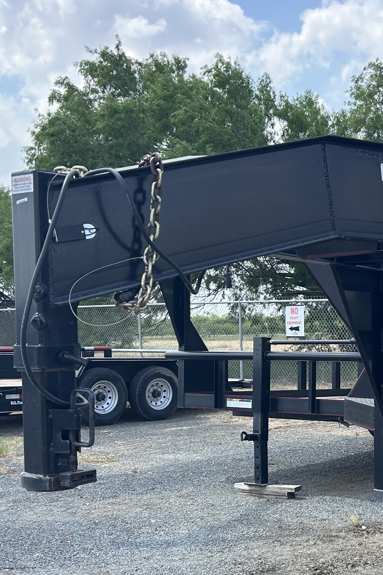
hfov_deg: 21.1
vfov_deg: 33.1
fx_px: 958
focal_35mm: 60
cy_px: 384
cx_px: 460
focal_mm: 5.7
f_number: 1.5
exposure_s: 1/1808
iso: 50
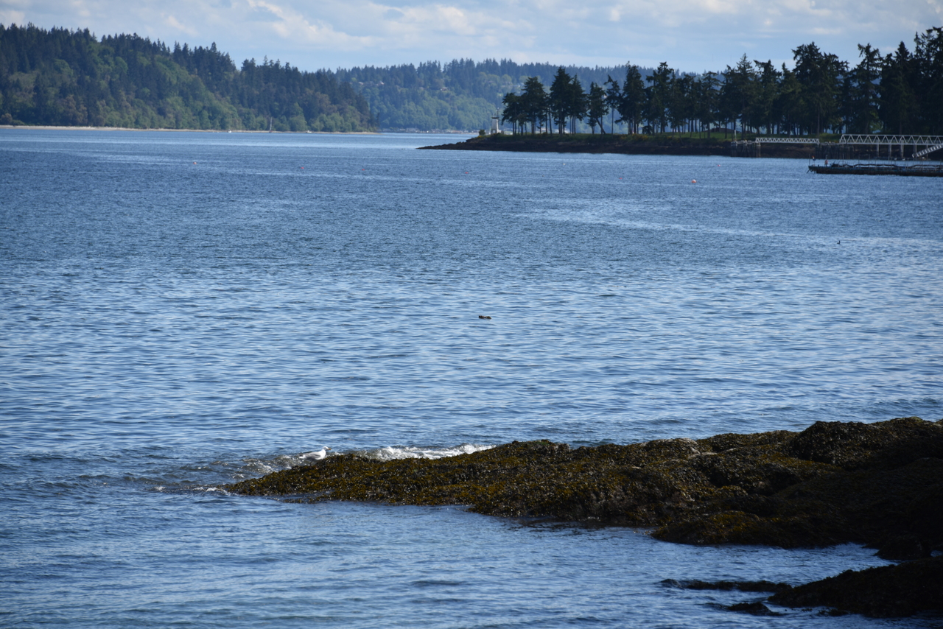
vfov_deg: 6.9
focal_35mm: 200
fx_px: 5240
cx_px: 472
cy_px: 314
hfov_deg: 10.3
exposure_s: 1/400
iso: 100
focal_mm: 200
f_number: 7.1
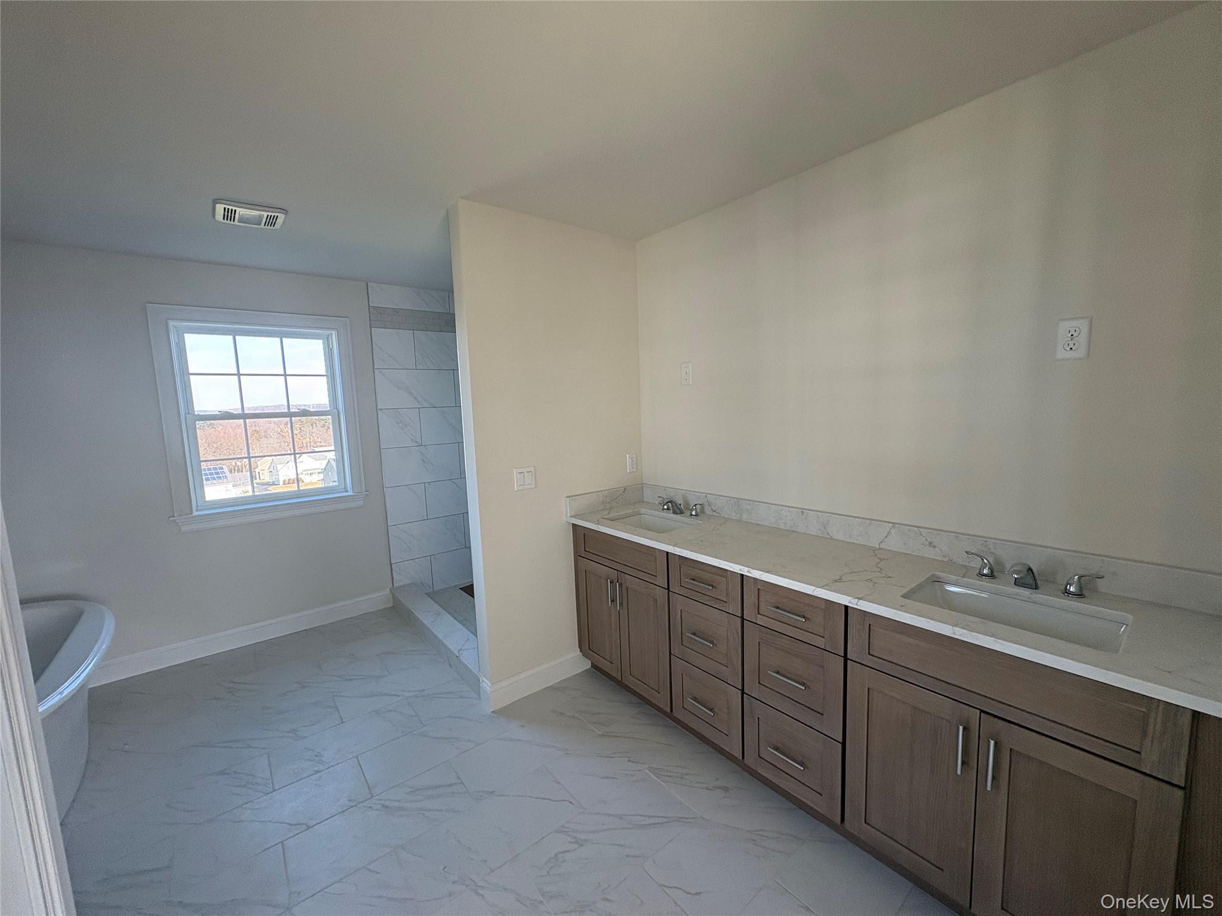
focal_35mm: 14
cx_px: 611
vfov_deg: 85.7
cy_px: 458
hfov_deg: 102.1
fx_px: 494
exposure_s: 1/99
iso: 100
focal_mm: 2.22
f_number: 2.2
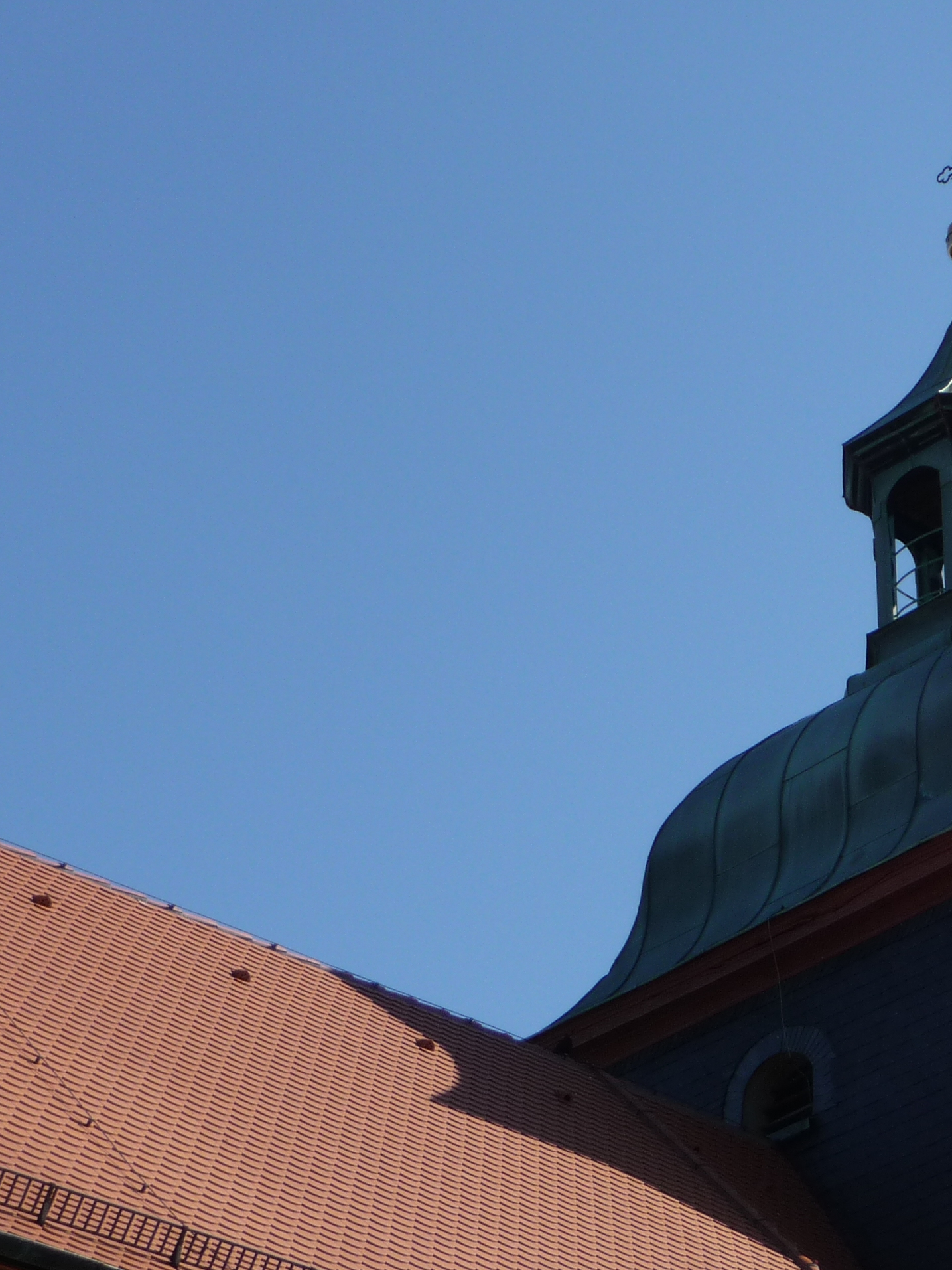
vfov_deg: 17.6
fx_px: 4106
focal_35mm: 112
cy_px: 756
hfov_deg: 13.0
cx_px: 1055
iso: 100
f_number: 4.5
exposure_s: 1/640
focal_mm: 10.5
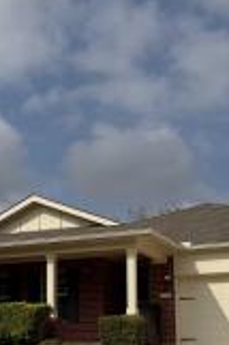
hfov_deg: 21.8
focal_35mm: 62
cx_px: 79
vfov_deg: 31.2
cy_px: 296
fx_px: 593
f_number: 1.78
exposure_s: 1/14286
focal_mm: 6.76
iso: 80
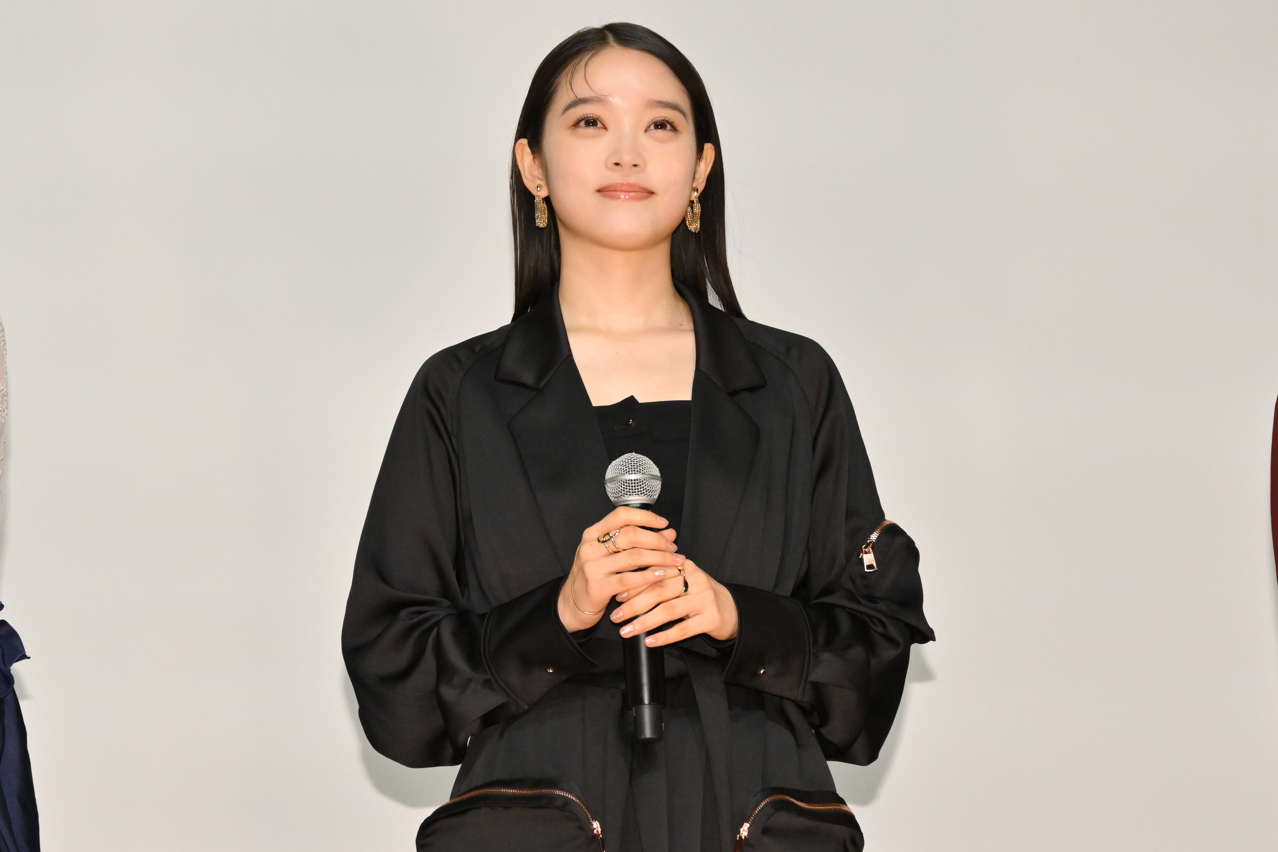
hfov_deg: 16.9
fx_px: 4295
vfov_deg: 11.3
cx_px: 642
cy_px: 426
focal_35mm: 121
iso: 3200
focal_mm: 80
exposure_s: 1/200
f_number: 6.3
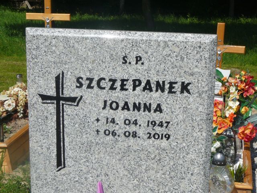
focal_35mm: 65
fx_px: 483
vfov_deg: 22.6
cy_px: 96
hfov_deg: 29.8
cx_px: 128
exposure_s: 1/500
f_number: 6.3
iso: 80
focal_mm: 9.7
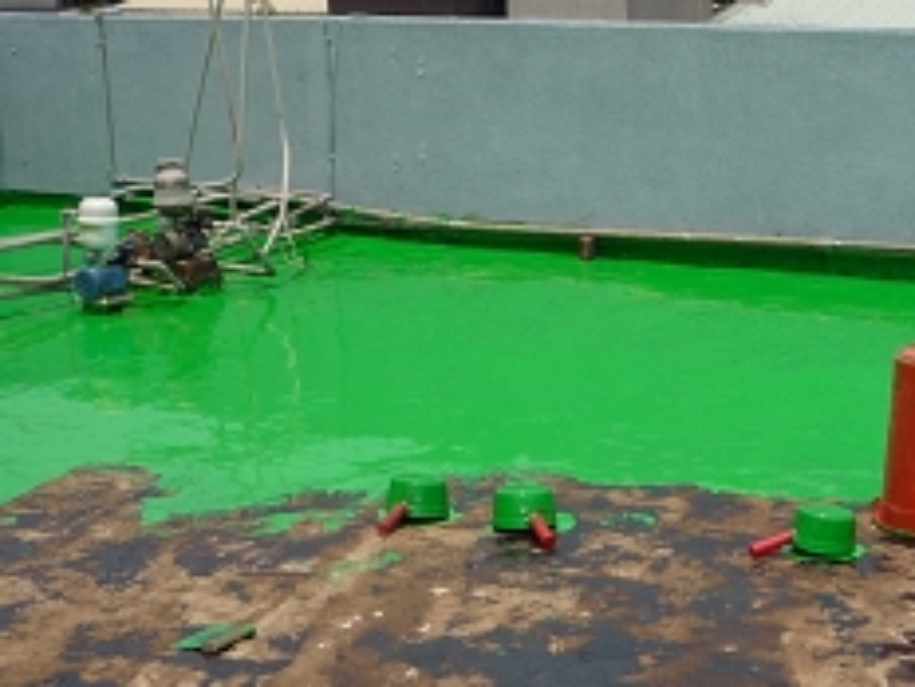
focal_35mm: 71
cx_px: 651
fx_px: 1877
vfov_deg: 20.7
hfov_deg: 27.1
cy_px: 434
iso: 100
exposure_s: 1/400
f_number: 5
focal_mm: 5.2
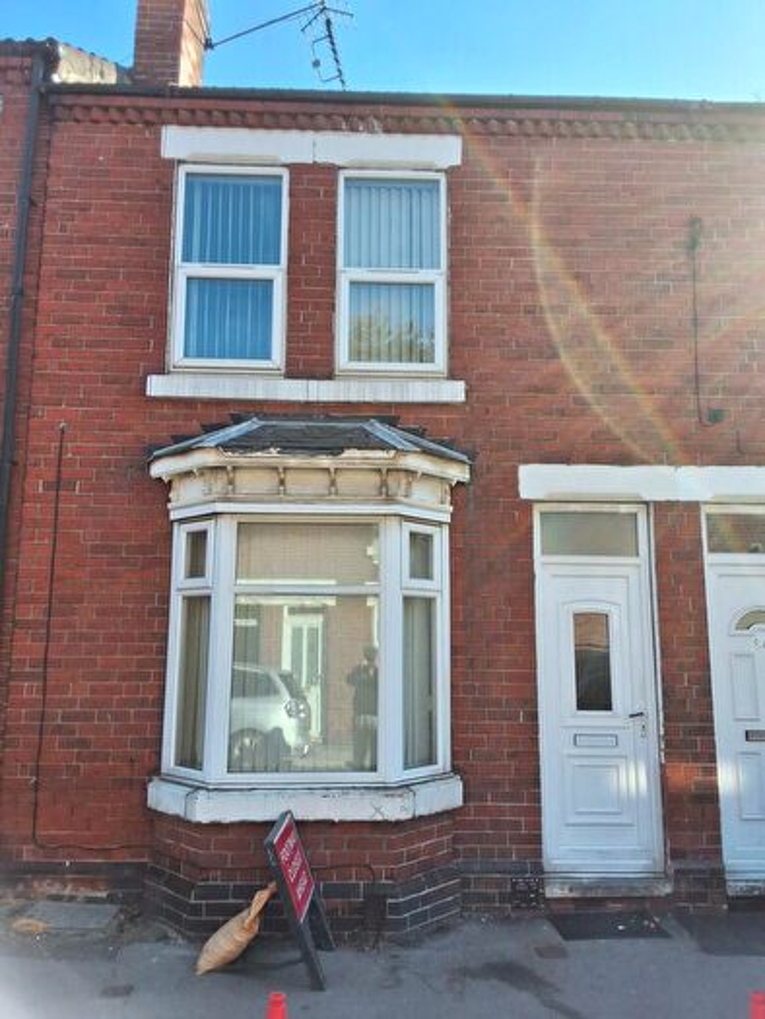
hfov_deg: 49.8
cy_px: 510
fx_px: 825
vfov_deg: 63.4
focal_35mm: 28
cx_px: 382
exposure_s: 1/798
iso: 32
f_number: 1.9
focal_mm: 2.91
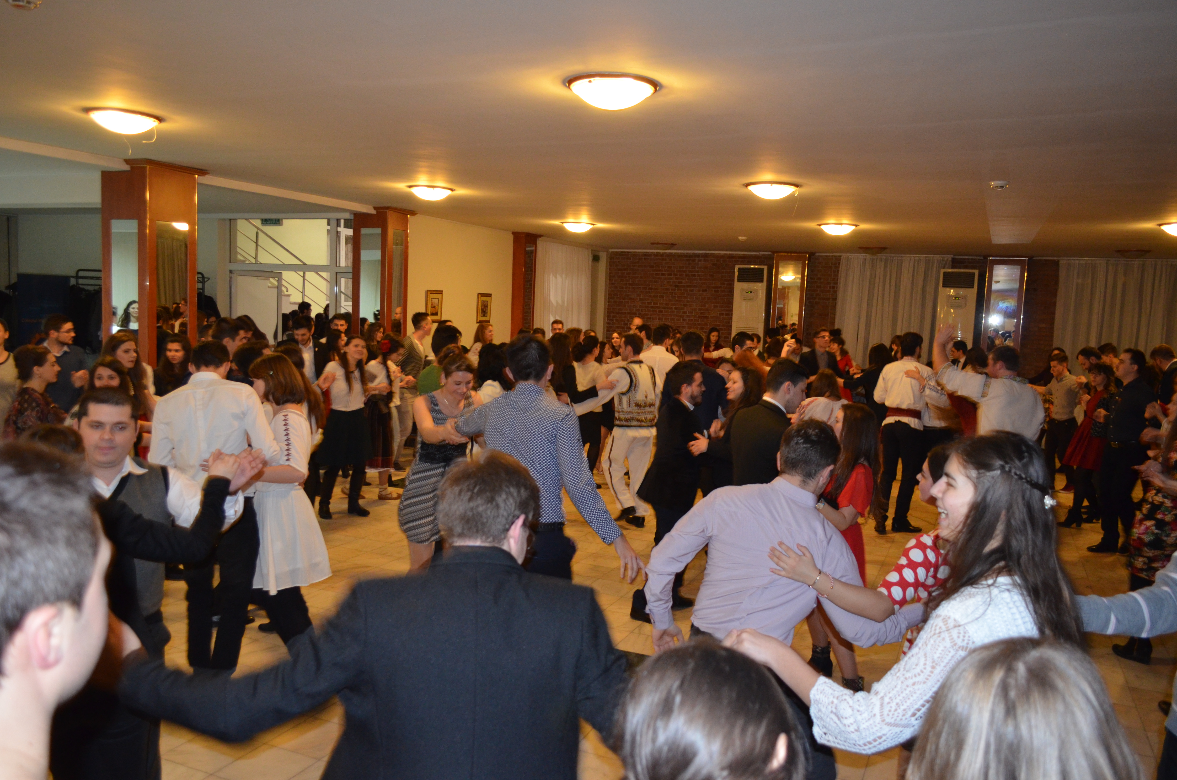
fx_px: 881
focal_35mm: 27
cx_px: 588
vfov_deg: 47.7
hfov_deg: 67.5
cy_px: 390
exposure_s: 1/30
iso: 1400
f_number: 3.5
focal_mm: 18
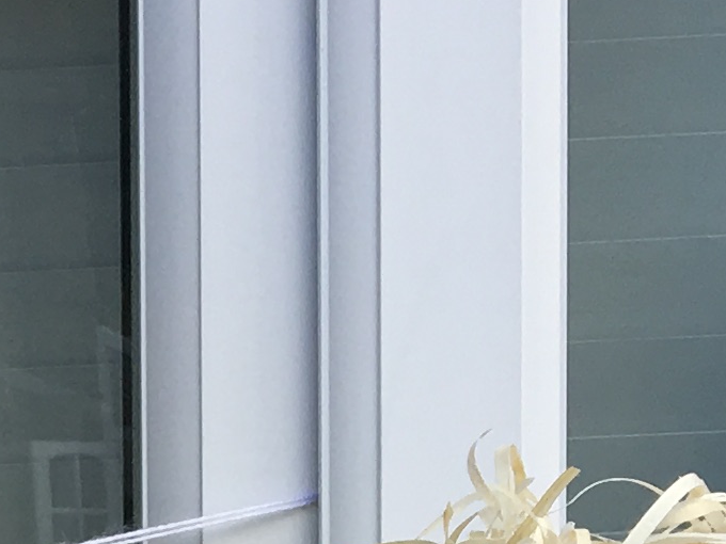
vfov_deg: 8.1
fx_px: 3607
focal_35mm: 172
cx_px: -539
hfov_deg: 10.8
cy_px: 1162
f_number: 2.2
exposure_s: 1/447
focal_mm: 4.15
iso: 25
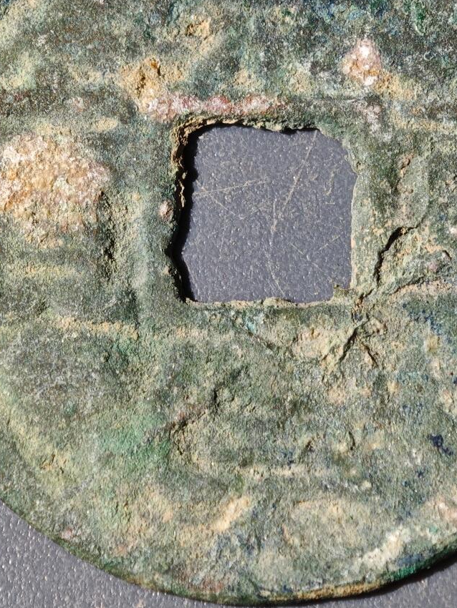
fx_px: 3167
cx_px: 244
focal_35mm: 180
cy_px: 240
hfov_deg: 8.3
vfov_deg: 11.0
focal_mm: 9
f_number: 2
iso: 320
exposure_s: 1/100
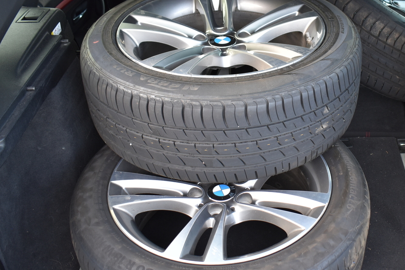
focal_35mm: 46
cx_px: 273
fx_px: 517
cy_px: 146
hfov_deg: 42.1
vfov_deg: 29.2
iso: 400
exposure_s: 1/60
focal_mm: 18
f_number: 4
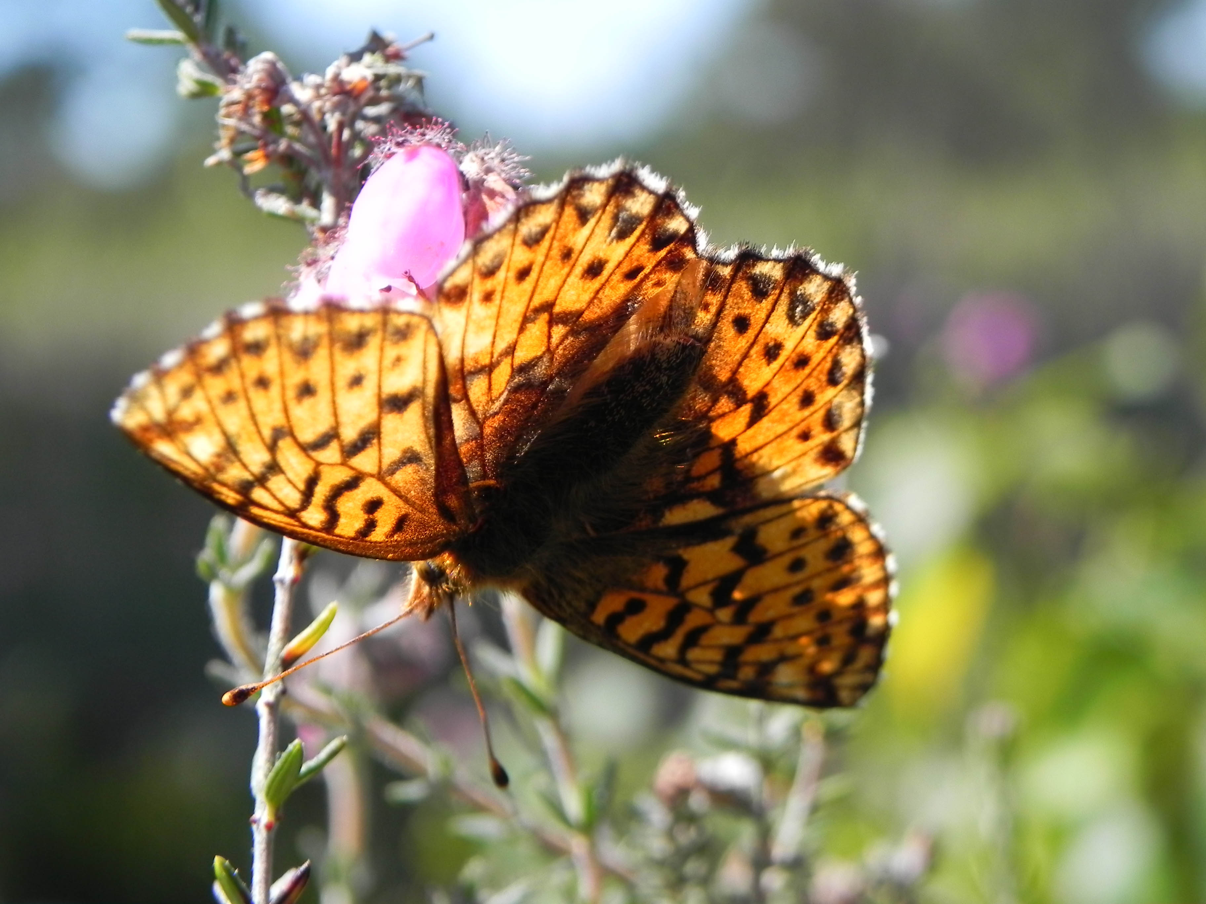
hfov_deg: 18.7
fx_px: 3658
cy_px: 452
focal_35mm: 105
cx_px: 603
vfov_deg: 14.1
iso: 160
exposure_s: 1/528
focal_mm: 18.8
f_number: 4
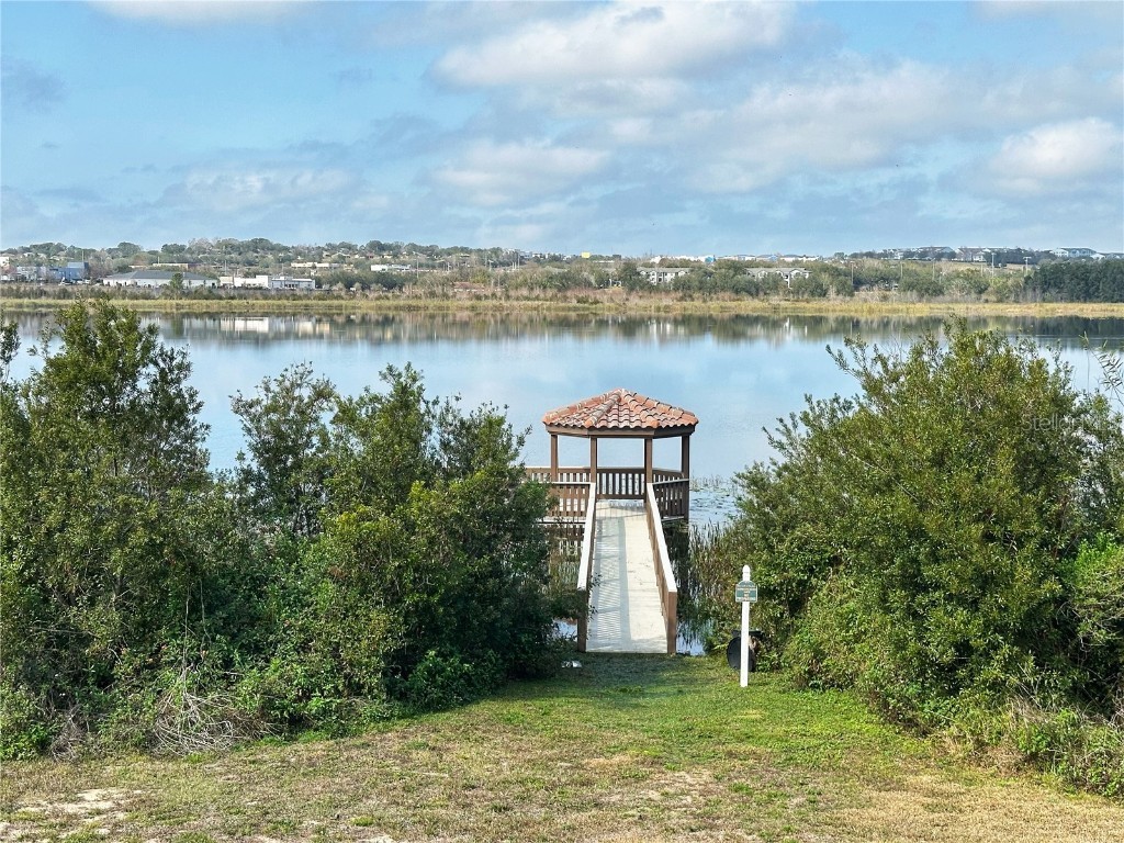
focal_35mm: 48
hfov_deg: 39.7
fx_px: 1559
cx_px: 562
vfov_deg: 30.3
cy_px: 422
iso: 64
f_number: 1.78
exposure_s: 1/3472
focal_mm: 6.86
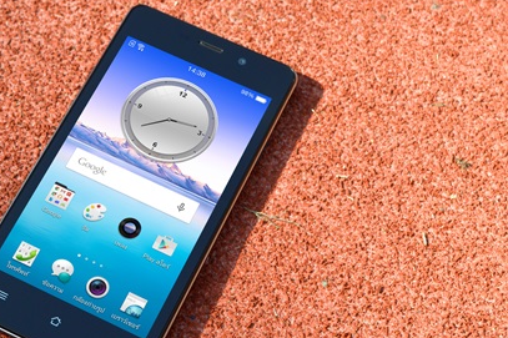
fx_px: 1185
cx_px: 136
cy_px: 203
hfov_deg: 24.0
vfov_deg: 16.2
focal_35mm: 84
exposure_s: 1/160
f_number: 9
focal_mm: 38
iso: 200
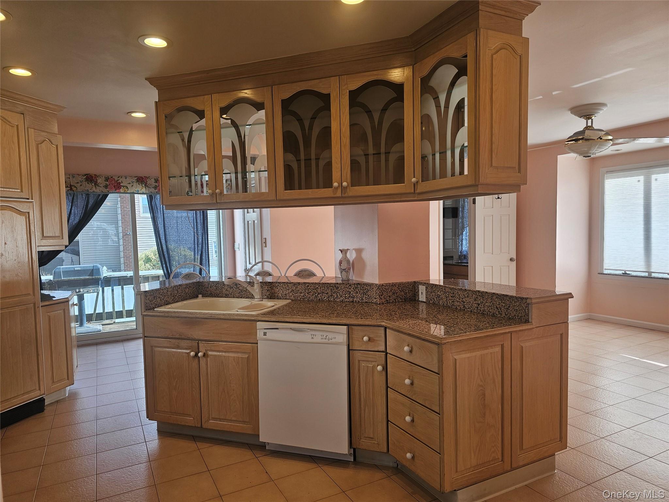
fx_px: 445
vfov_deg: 58.9
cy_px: 251
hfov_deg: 73.9
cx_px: 334
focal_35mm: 23
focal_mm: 6.3
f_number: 1.7
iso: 32
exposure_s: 1/120
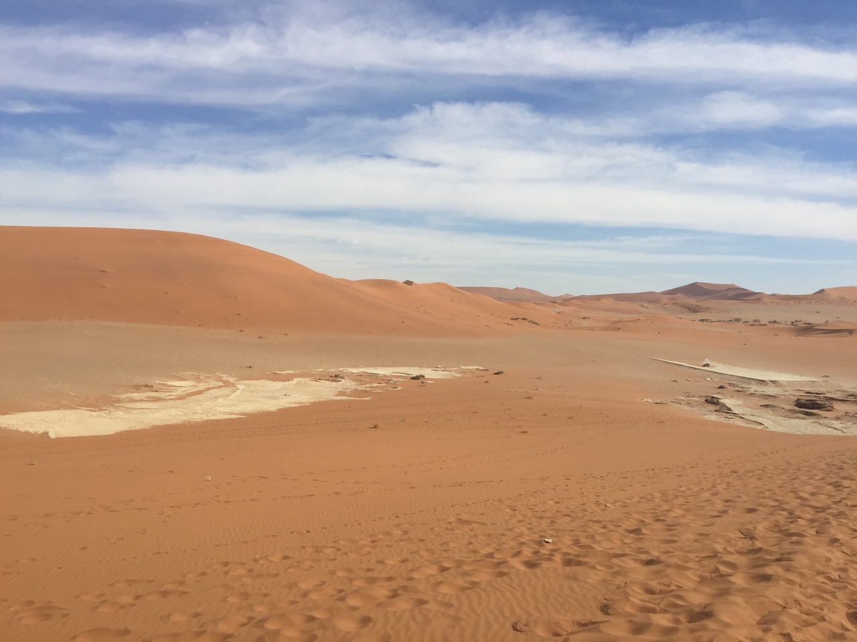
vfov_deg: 48.2
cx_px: 428
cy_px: 321
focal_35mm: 29
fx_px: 718
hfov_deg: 61.7
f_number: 2.2
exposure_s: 1/3968
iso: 32
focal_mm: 4.15
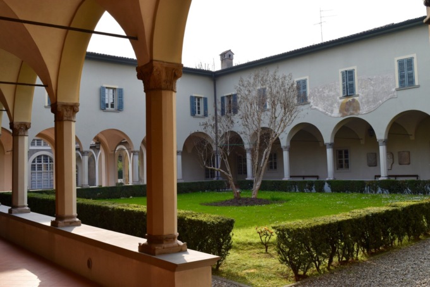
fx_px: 430
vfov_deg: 36.9
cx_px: 215
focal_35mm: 36
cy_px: 144
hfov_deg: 53.1
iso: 320
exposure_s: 1/250
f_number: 8
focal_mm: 24
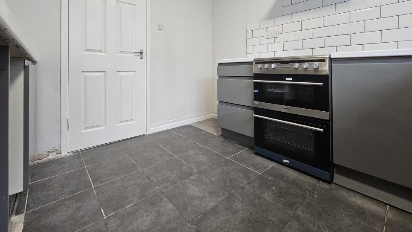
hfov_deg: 103.0
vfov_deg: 67.7
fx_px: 164
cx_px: 202
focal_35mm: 15
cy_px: 70
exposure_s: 1/71
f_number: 2.2
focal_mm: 2.2
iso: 250
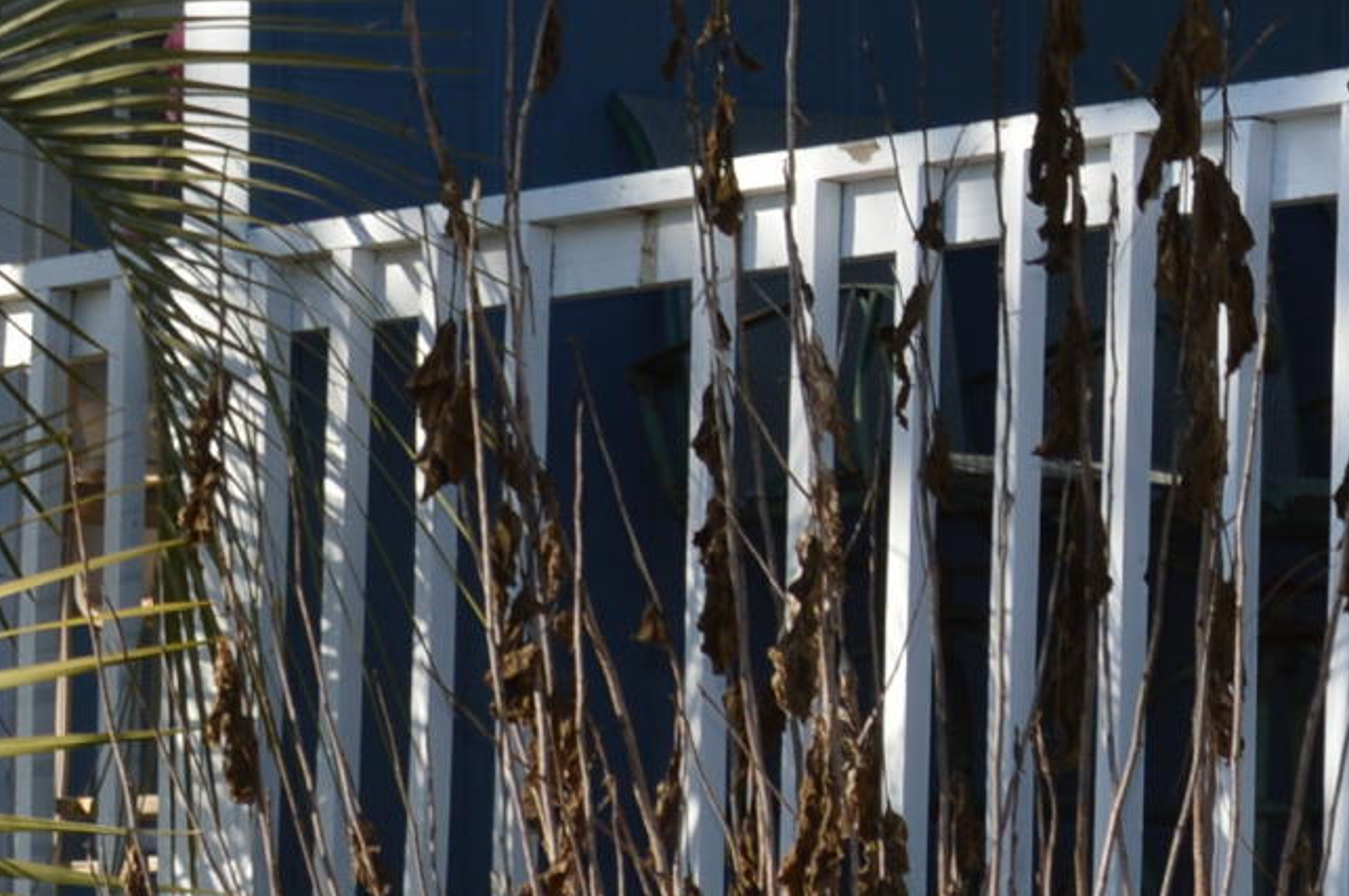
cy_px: 378
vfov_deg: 7.0
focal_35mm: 196
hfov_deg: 10.3
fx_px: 7335
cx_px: 1722
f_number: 8
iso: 100
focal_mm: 28
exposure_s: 1/200
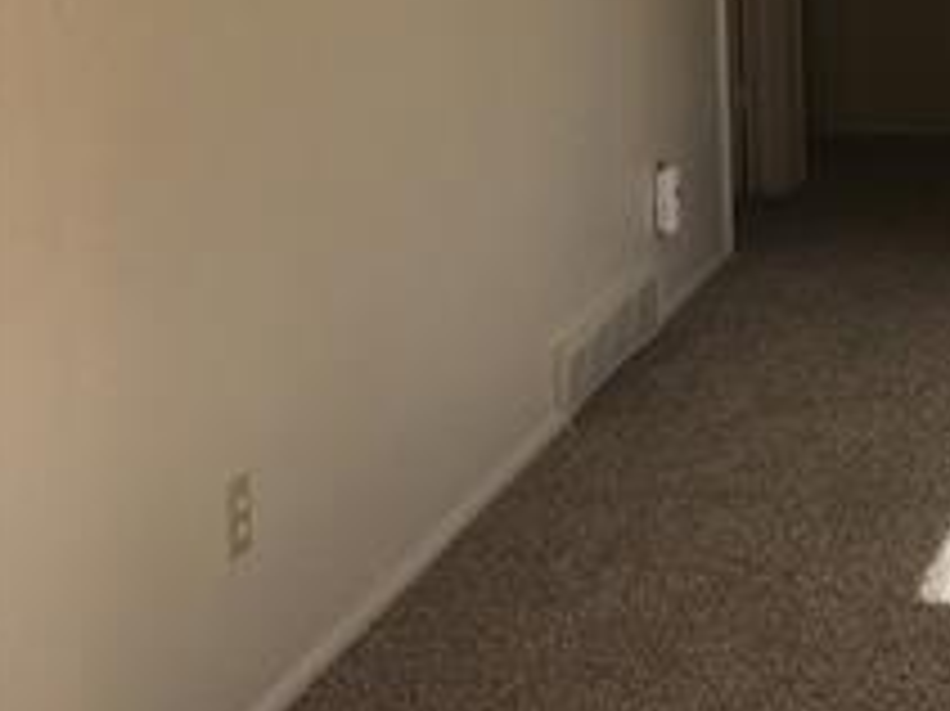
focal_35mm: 88
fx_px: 2414
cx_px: 1414
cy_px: 34
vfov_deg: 16.5
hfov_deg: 19.5
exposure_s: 1/334
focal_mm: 4.15
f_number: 2.2
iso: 25
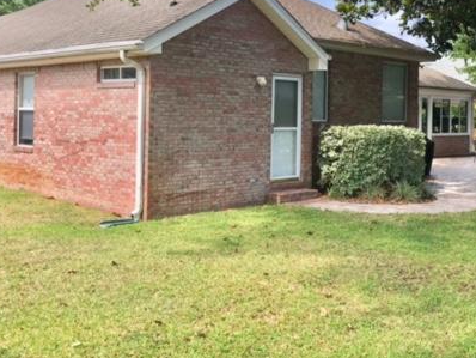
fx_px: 619
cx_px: 311
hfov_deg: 41.6
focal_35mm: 45
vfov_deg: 31.9
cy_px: 116
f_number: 1.8
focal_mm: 3.99
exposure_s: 1/571
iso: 20
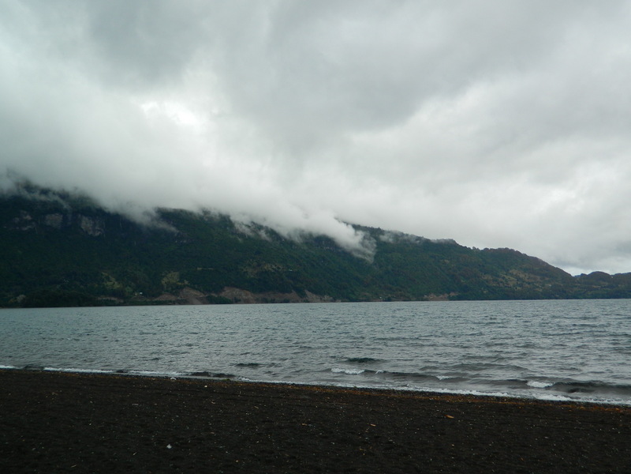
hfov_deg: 52.6
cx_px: 316
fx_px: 638
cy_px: 237
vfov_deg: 40.7
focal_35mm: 35
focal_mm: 6.2
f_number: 3.3
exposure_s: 1/400
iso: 80
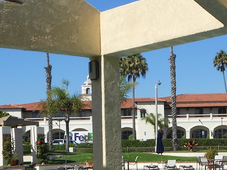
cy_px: 151
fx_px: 518
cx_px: 154
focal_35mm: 79
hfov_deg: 24.6
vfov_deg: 18.4
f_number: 3.2
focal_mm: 4.6
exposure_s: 1/1250
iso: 80
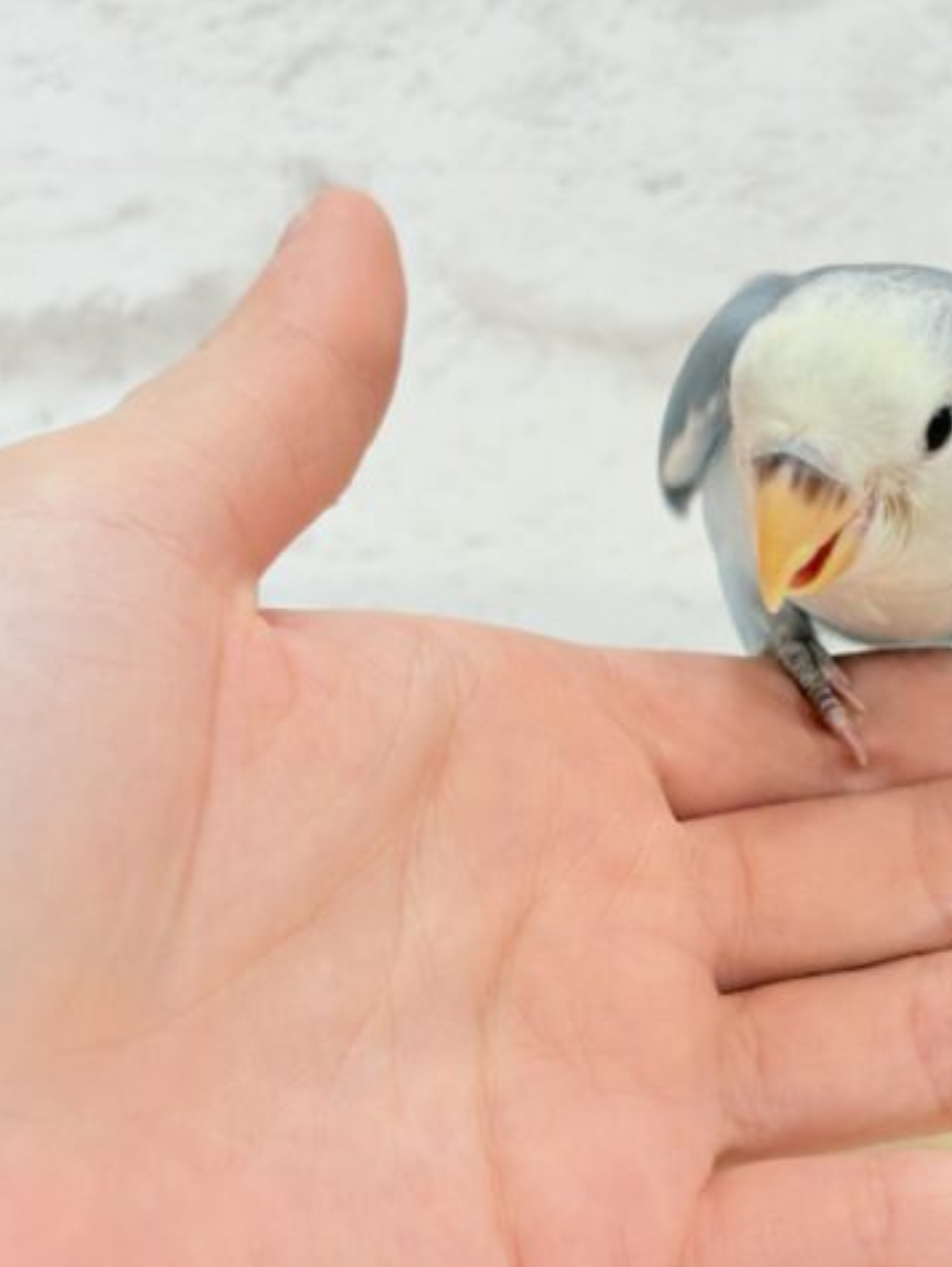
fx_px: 2563
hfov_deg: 20.7
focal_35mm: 70
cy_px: 638
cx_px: 800
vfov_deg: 27.8
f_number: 1.6
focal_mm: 5.96
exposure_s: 1/50
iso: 40
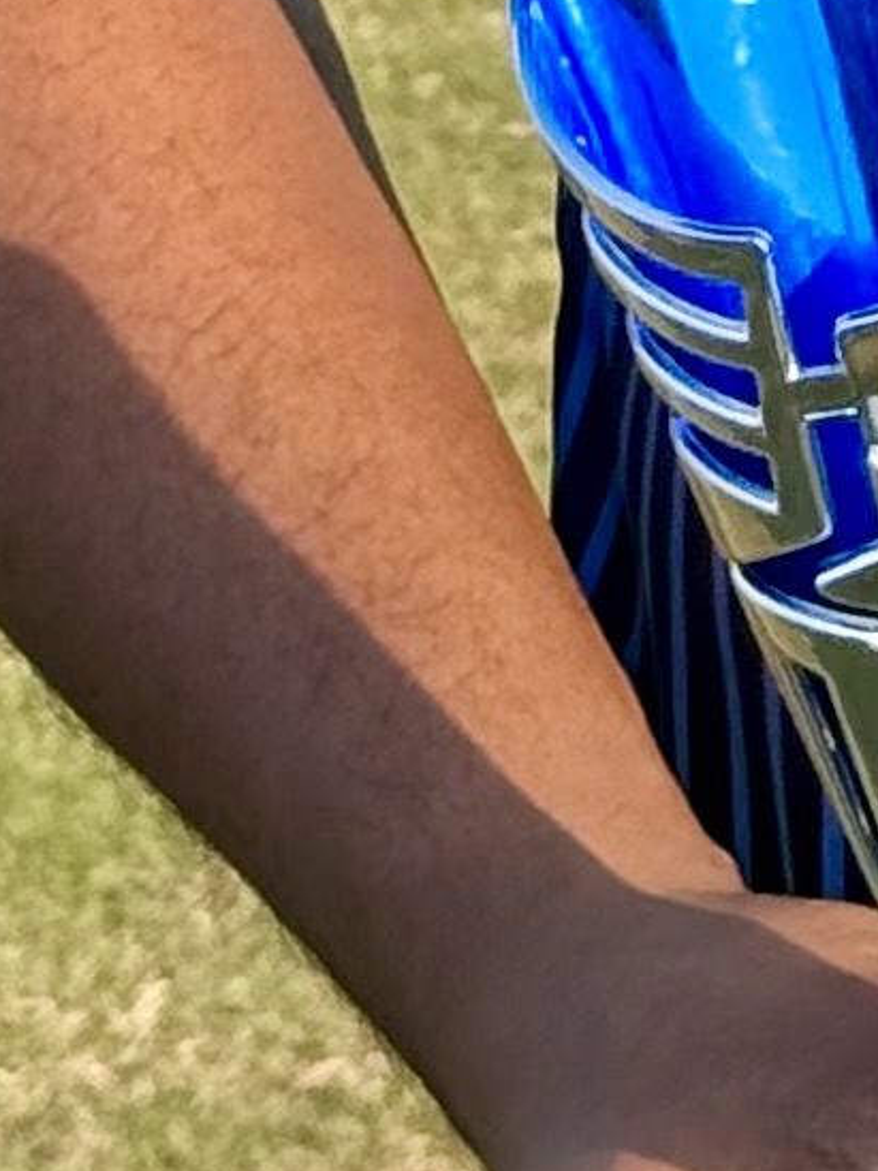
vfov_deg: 5.4
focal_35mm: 353
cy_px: -1690
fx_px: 11938
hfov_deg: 4.2
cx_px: 1888
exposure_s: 1/2033
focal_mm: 6.76
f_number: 1.78
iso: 64
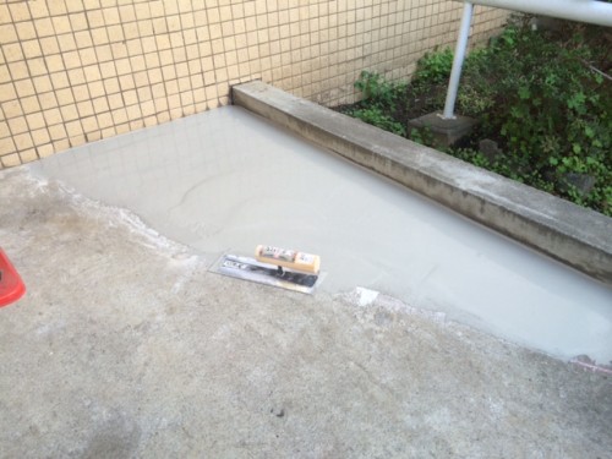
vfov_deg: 46.8
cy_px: 230
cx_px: 306
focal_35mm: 30
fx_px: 530
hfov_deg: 60.0
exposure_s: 1/120
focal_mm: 4.12
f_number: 2.2
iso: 40
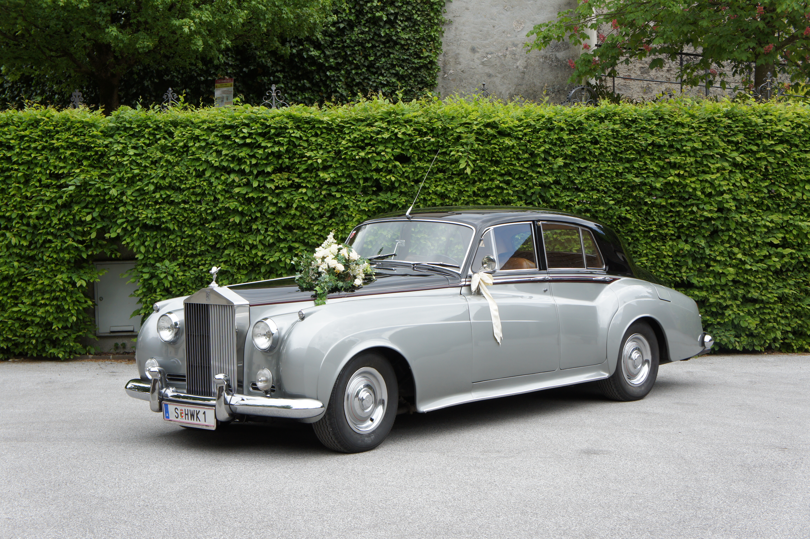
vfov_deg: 23.2
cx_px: 405
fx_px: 1315
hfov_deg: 34.2
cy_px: 270
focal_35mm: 58
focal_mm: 39
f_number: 8
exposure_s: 1/250
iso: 250
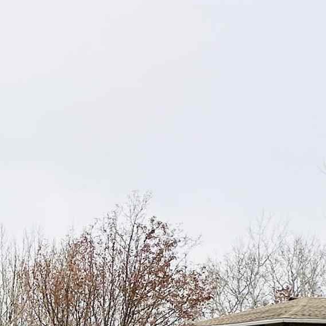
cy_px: 363
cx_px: -194
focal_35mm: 67
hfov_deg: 20.9
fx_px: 714
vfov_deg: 24.0
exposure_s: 1/581
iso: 40
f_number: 2.2
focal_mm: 2.22
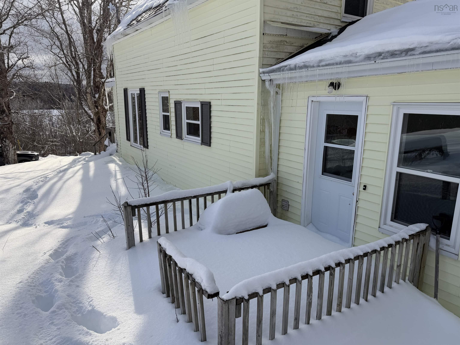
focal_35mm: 24
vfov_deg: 56.8
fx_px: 319
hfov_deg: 71.6
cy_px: 172
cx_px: 230
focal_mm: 6.76
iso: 80
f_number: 1.78
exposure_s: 1/4975
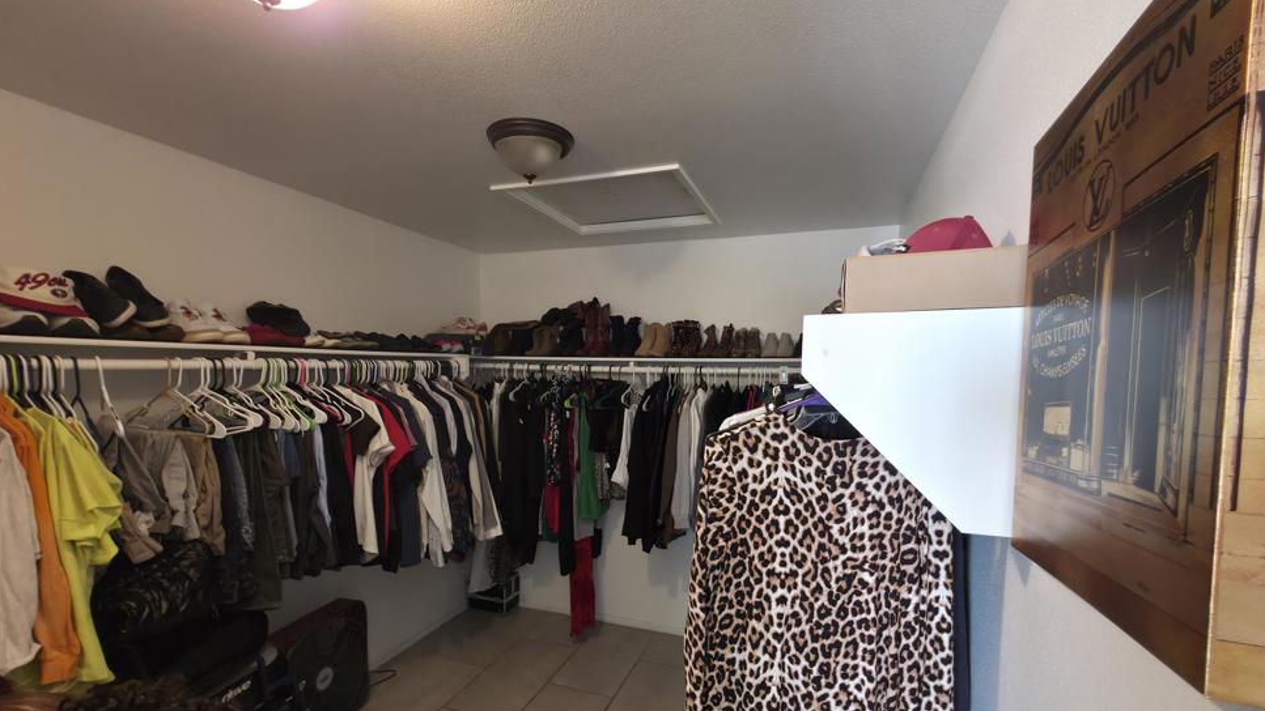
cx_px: 631
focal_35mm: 15
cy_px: 434
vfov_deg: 69.7
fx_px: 503
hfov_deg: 103.0
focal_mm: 2.2
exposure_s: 1/13.4
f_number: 1.9
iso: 125
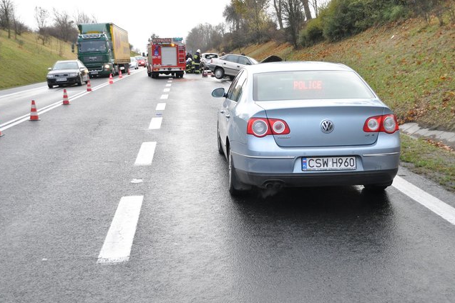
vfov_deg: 27.5
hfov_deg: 40.3
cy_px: 150
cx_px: 225
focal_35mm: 49
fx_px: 619
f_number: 6.3
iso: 1000
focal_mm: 32
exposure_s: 1/160
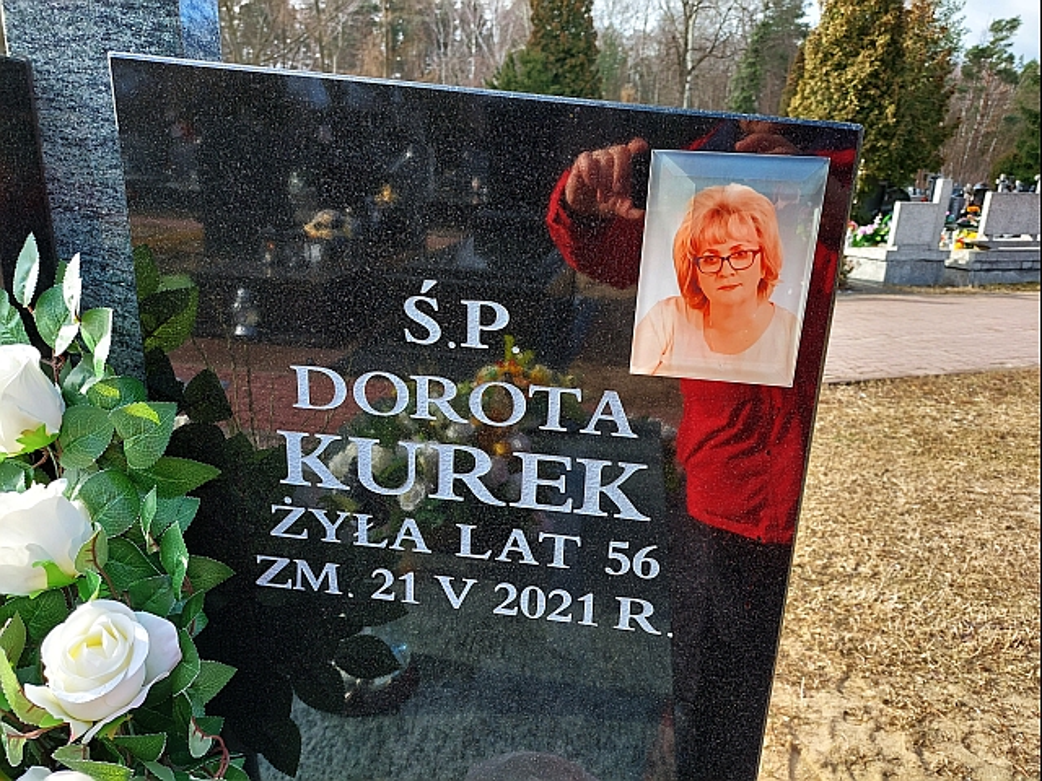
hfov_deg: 71.6
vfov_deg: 56.8
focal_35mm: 24
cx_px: 521
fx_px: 722
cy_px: 390
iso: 40
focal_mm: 5.23
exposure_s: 1/156
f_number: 1.8
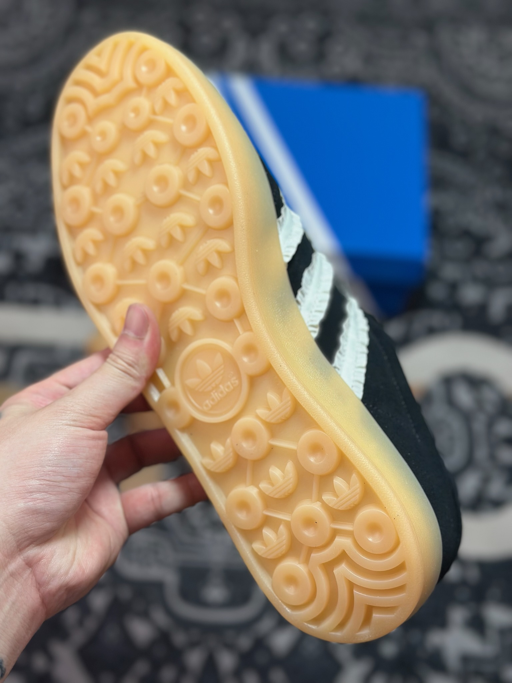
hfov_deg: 30.3
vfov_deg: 39.7
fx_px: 947
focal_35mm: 48
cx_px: 256
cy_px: 342
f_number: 1.78
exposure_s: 1/1030
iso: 80
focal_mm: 6.86
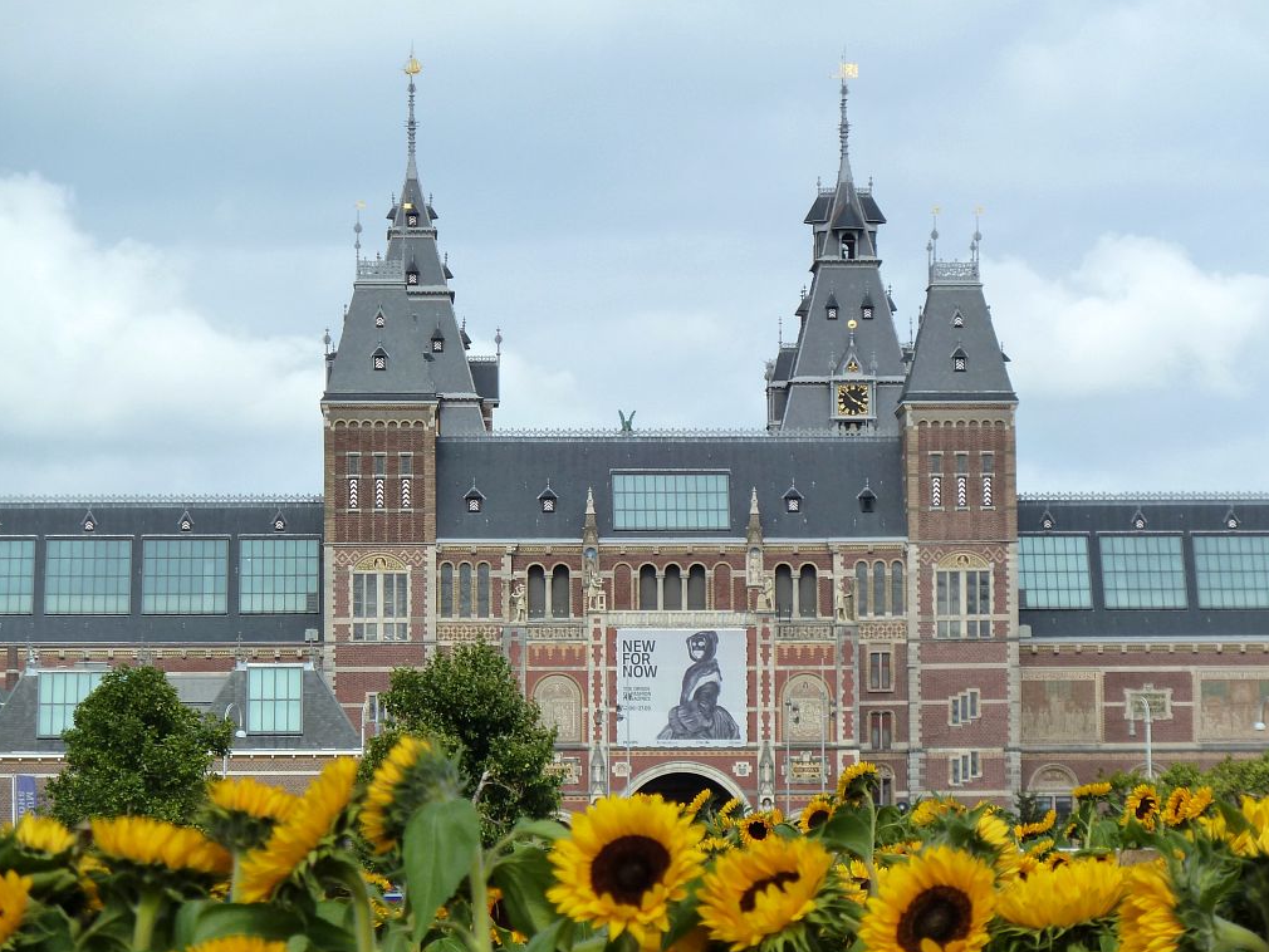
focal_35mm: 171
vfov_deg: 8.7
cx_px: 637
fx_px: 6270
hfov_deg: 11.6
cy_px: 479
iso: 125
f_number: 4.5
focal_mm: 27.8
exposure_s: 1/500
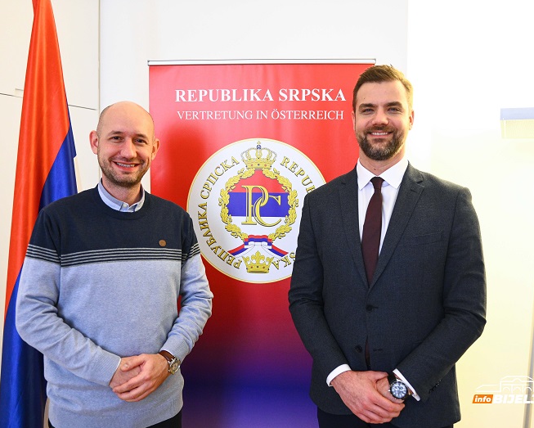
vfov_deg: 47.1
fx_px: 490
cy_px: 217
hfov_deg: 57.2
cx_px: 261
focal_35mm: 31
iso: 2500
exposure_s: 1/500
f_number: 2.8
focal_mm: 27
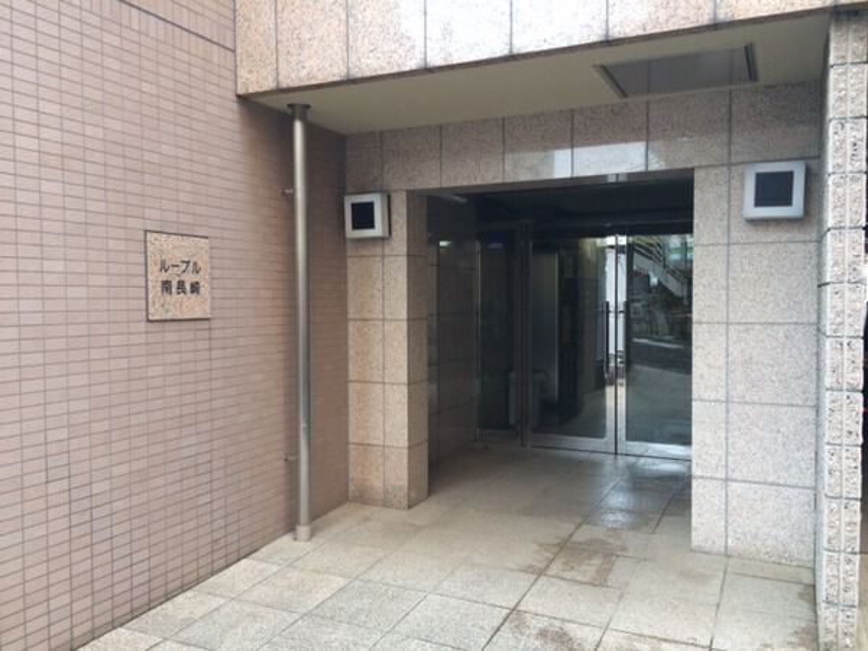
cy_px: 326
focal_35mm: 29
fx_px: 727
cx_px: 434
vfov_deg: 48.2
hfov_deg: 61.7
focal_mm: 4.15
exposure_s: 1/120
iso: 50
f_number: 2.2
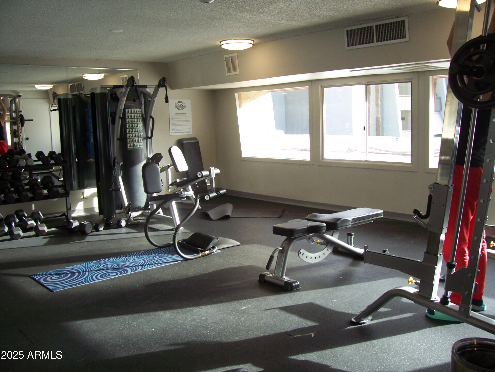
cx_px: 248
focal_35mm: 34
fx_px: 487
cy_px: 186
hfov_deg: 53.9
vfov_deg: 41.8
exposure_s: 1/80
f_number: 2.7
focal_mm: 5.6
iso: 80
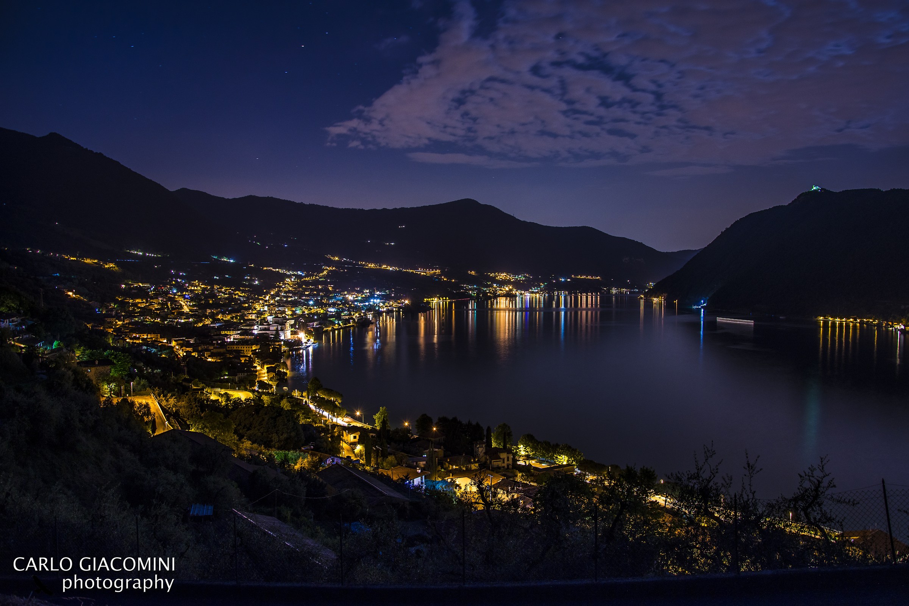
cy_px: 303
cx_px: 454
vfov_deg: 47.9
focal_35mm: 27
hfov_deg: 67.4
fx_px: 682
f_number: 4.5
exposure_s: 30
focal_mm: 18
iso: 100
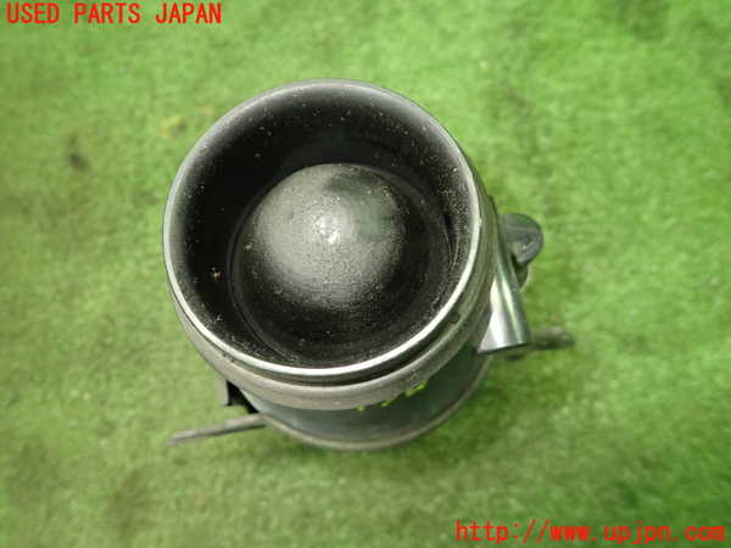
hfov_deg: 69.4
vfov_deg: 54.9
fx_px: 528
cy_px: 274
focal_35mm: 25
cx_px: 366
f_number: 2
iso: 320
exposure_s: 1/30
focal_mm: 4.5
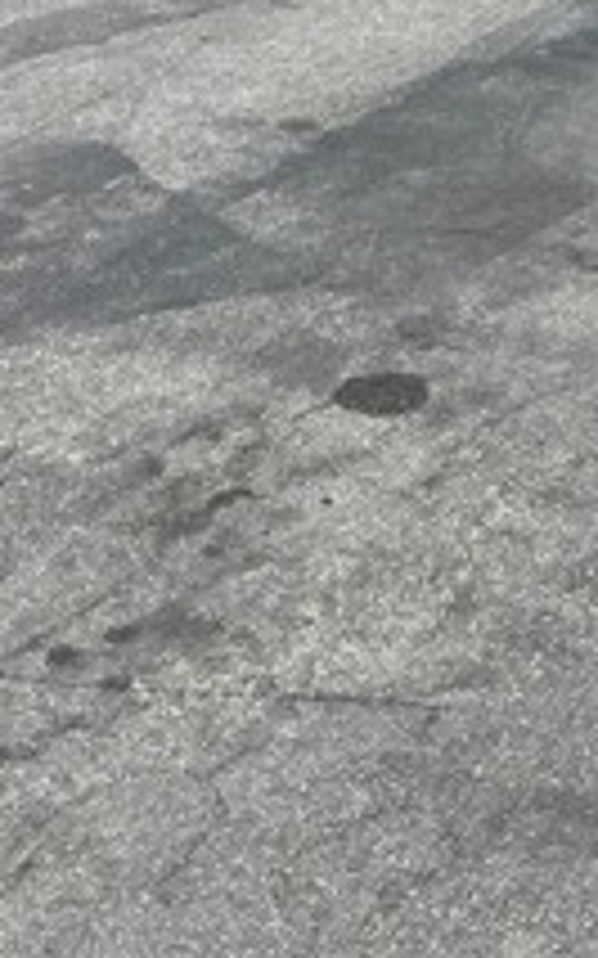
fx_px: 2166
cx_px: 463
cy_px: -175
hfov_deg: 15.6
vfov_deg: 23.0
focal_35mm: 83
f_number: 1.5
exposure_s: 1/3257
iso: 50
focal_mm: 5.7
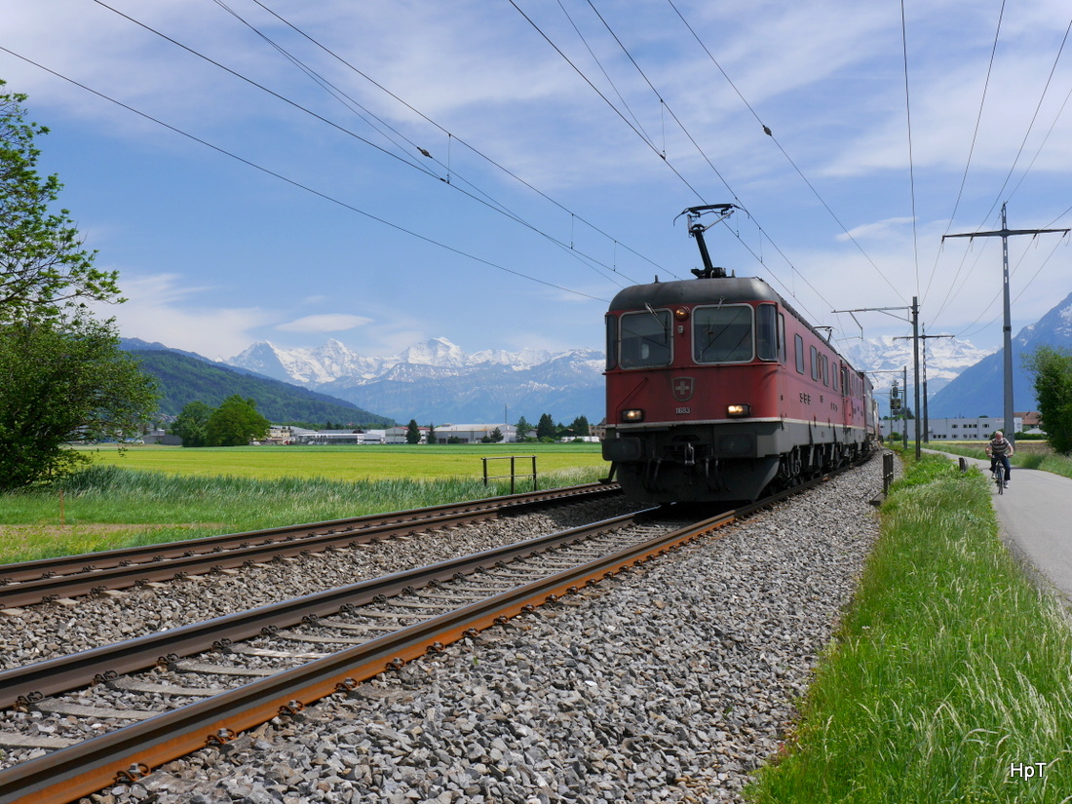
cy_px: 402
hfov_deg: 46.8
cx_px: 536
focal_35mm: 40
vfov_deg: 36.0
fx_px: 1239
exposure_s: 1/500
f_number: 10
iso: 160
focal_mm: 20
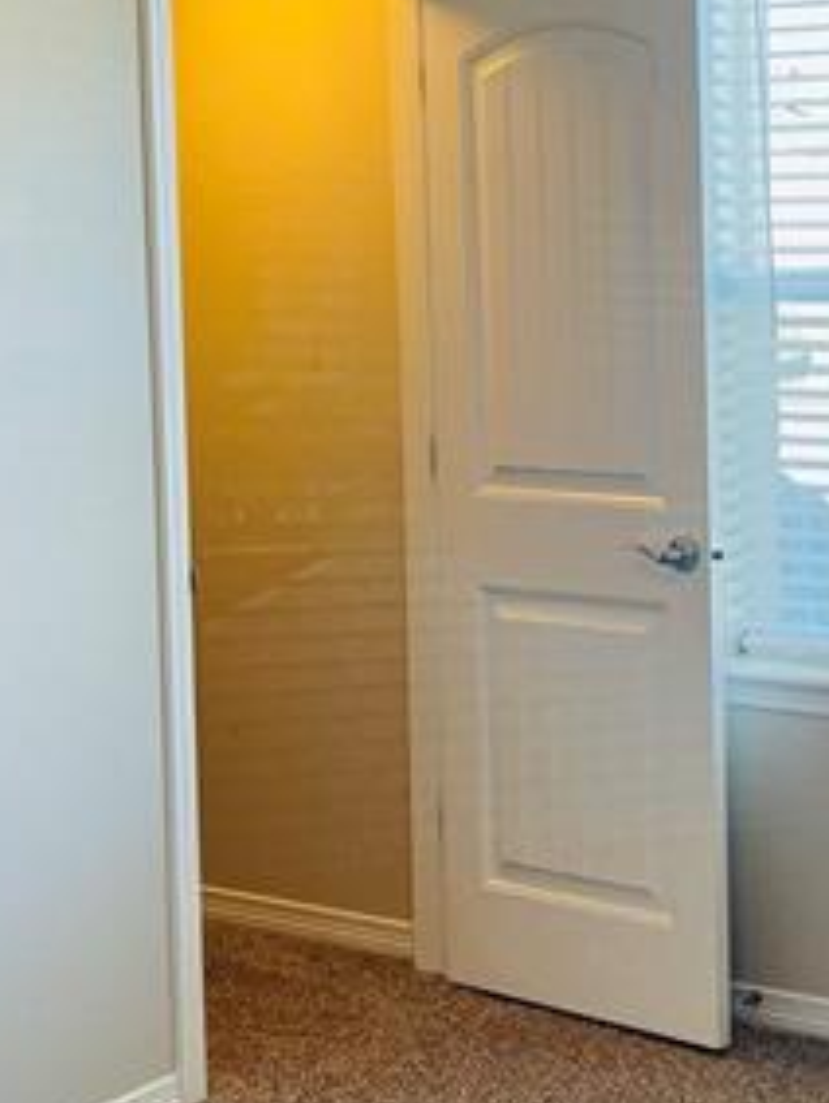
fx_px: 2168
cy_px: 372
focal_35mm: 68
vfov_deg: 28.4
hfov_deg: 21.1
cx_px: 770
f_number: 1.6
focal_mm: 5.1
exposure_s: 1/120
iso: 50
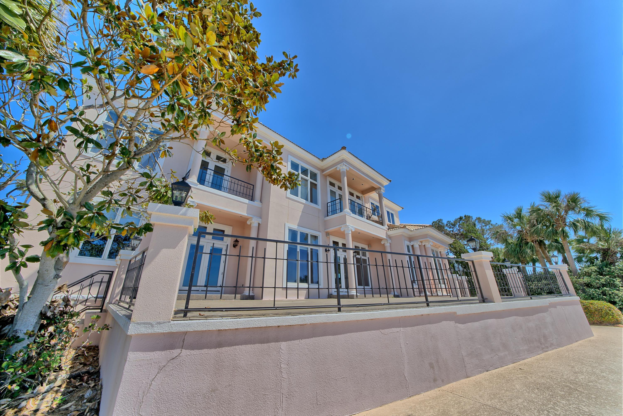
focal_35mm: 12
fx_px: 208
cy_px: 208
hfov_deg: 112.6
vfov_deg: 90.0
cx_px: 312
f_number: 13
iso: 200
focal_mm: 12
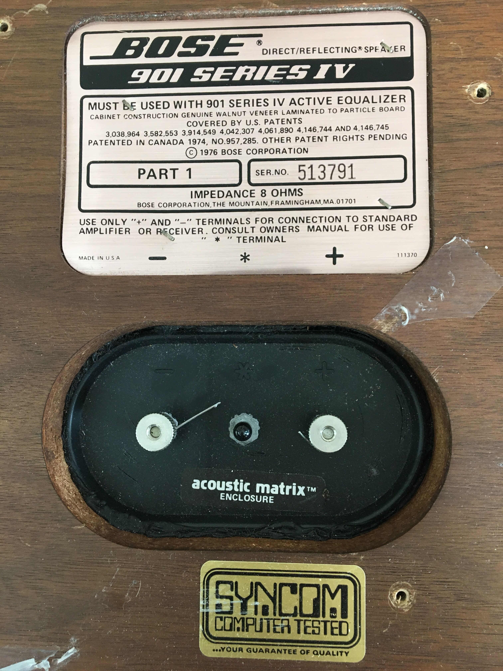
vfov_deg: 61.7
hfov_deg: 48.2
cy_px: 336
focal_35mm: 29
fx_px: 562
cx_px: 252
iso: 125
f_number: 2.2
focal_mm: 4.15
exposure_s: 1/33
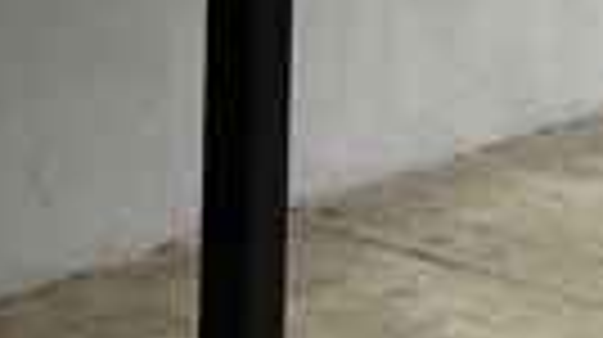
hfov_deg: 14.7
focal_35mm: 146
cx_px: 310
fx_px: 2332
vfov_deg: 7.6
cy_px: -514
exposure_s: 1/694
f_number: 1.8
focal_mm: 3.99
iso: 20
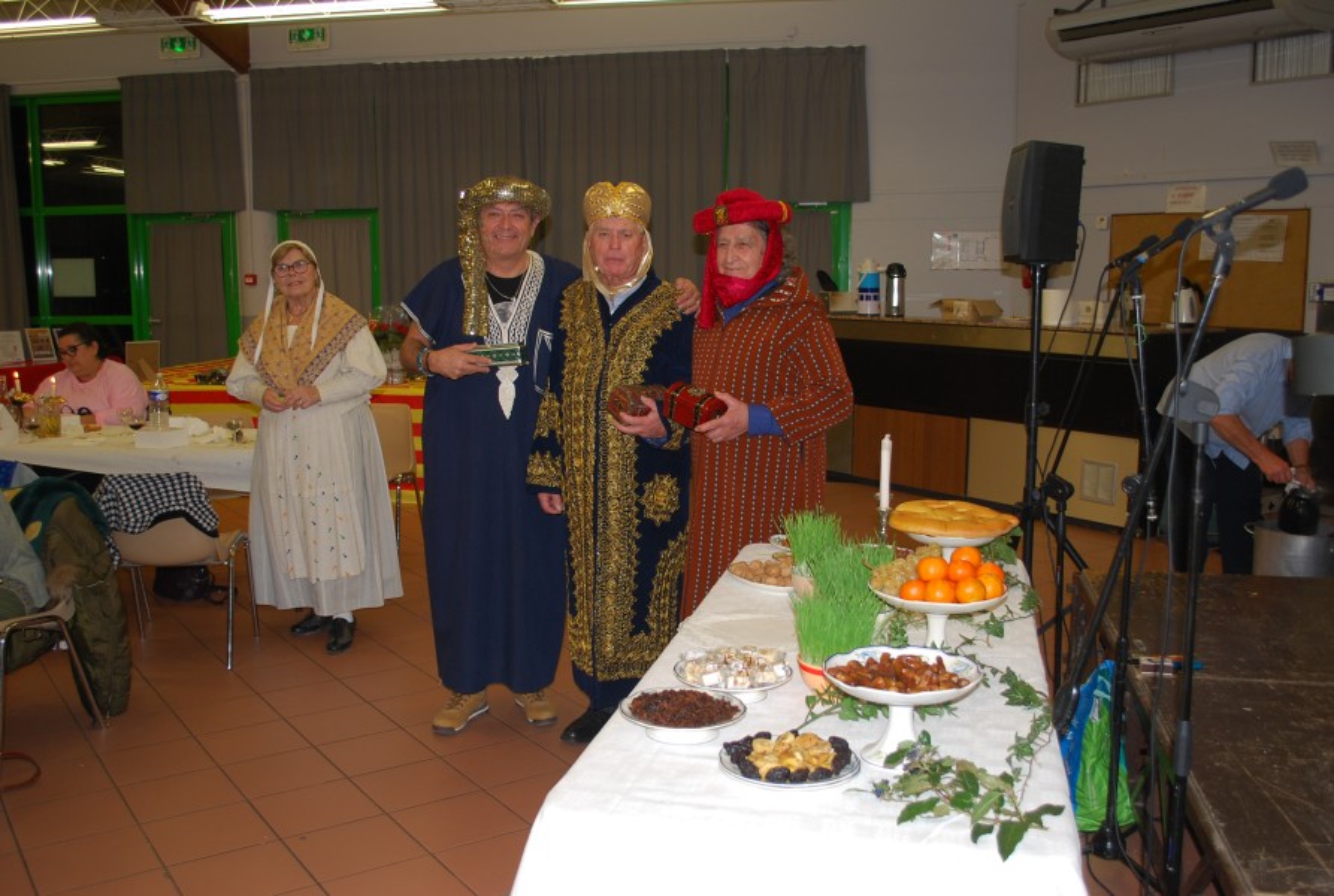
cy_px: 448
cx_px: 667
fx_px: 1226
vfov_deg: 40.2
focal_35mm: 33
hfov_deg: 57.1
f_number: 4
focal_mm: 22
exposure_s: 1/60
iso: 200
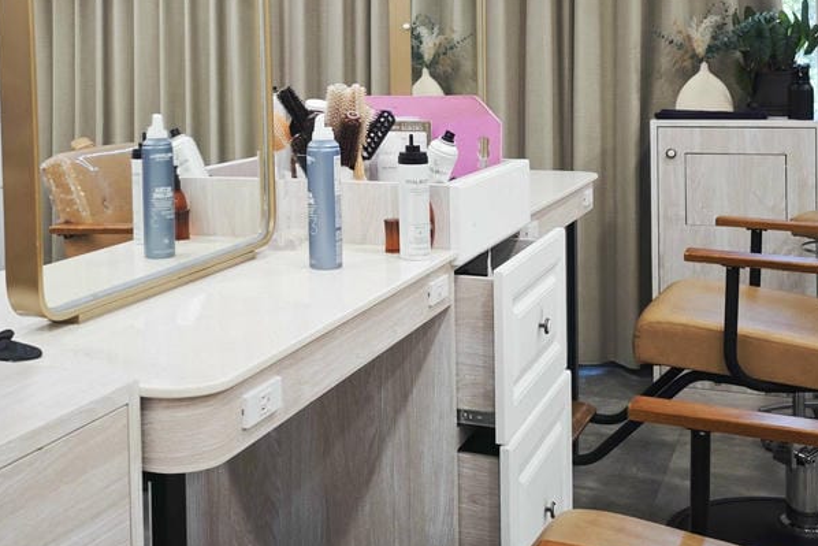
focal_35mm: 48
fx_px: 1091
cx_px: 290
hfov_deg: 40.7
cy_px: 104
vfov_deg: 27.5
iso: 200
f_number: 2
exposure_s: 1/120
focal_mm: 8.72
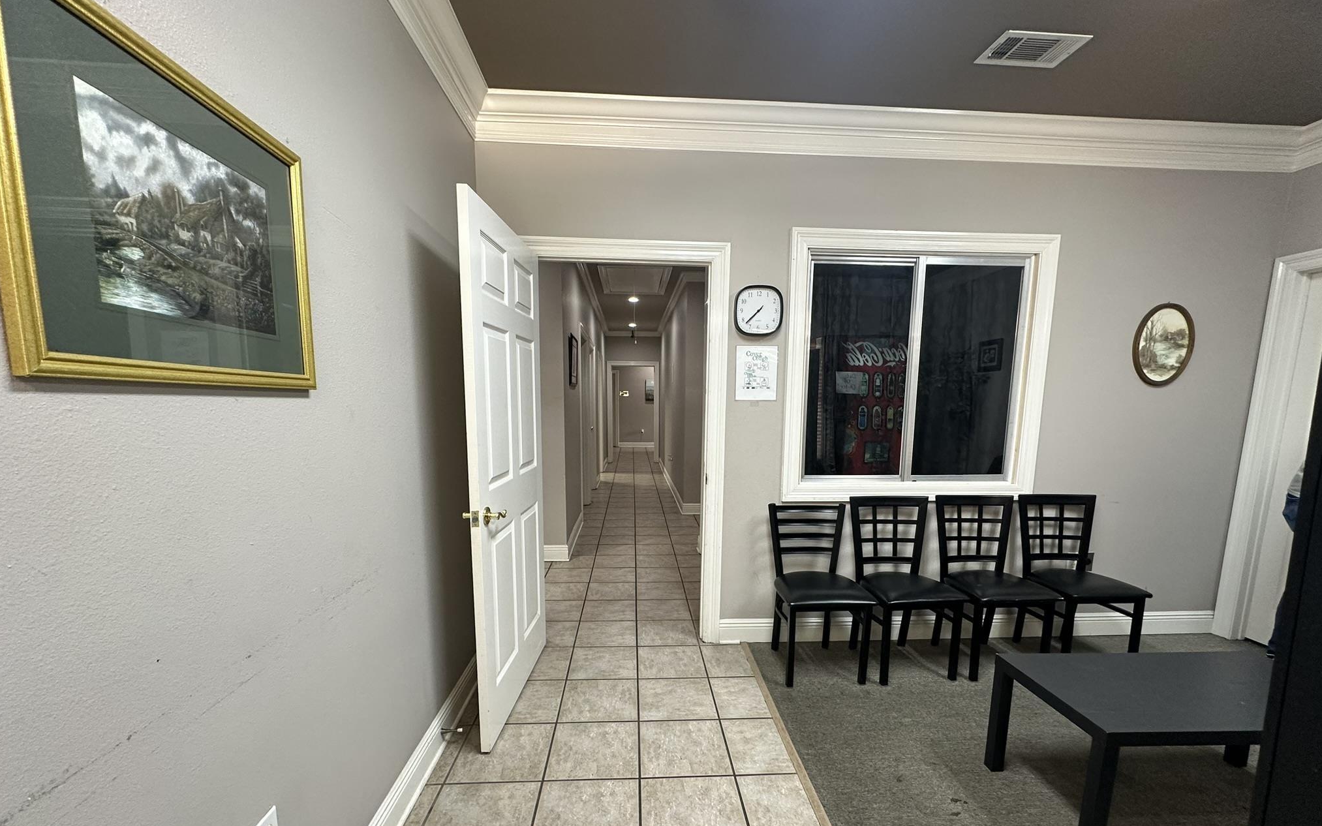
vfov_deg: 74.3
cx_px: 666
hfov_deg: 101.5
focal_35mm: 15
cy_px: 479
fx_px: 540
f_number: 2.2
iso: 160
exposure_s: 1/60
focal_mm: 2.22
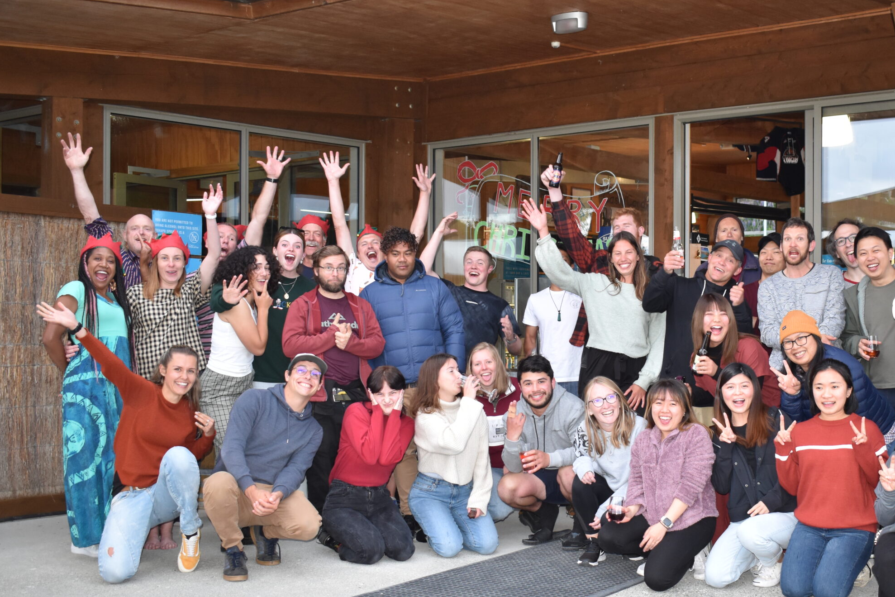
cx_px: 569
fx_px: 1110
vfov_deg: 30.0
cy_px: 368
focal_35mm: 45
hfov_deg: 43.5
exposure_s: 1/60
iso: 800
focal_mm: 23
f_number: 3.8
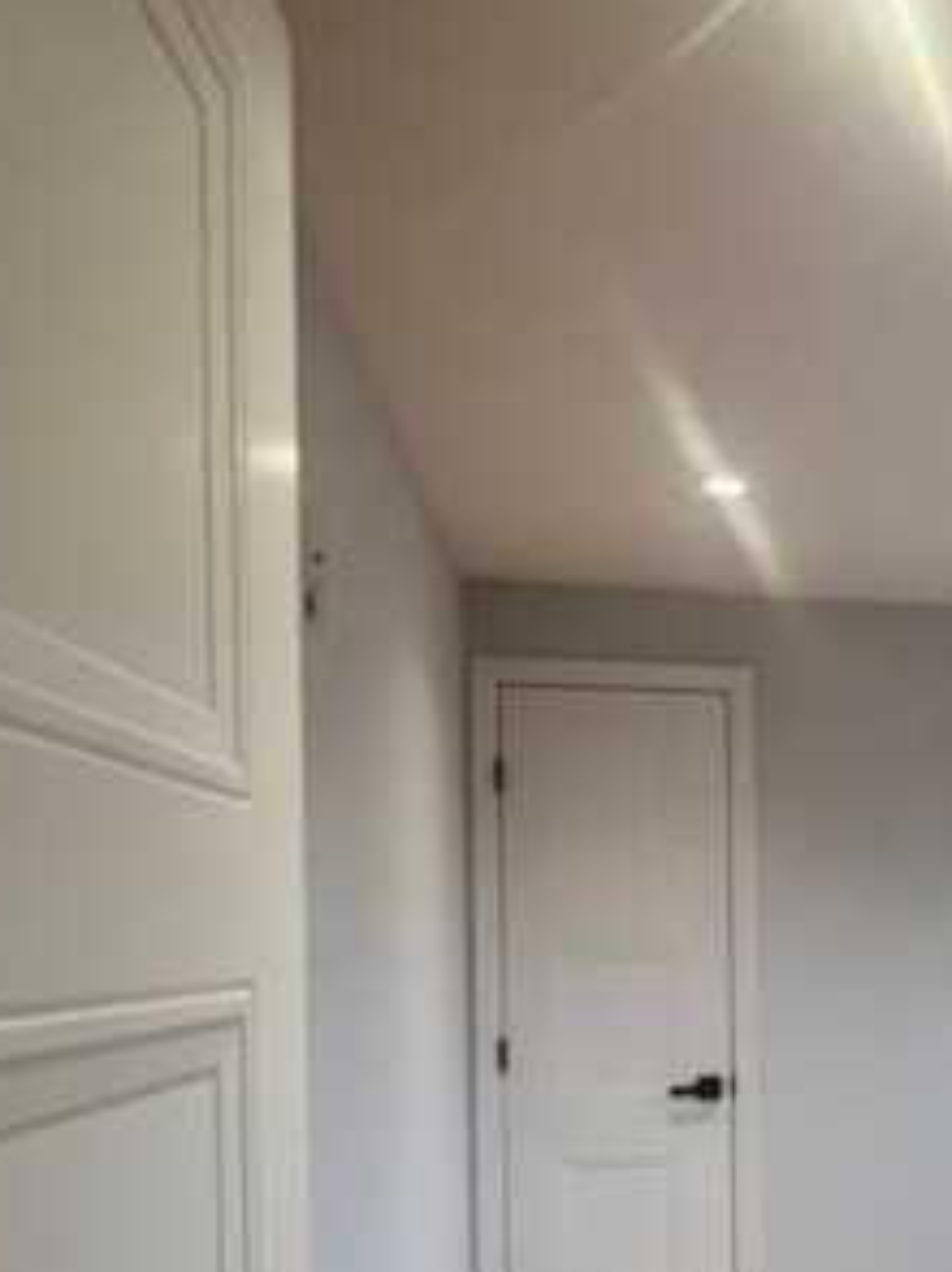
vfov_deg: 51.6
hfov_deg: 36.9
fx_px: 1249
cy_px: 956
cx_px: 978
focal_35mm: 34
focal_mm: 1.57
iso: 250
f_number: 1.8
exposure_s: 1/120
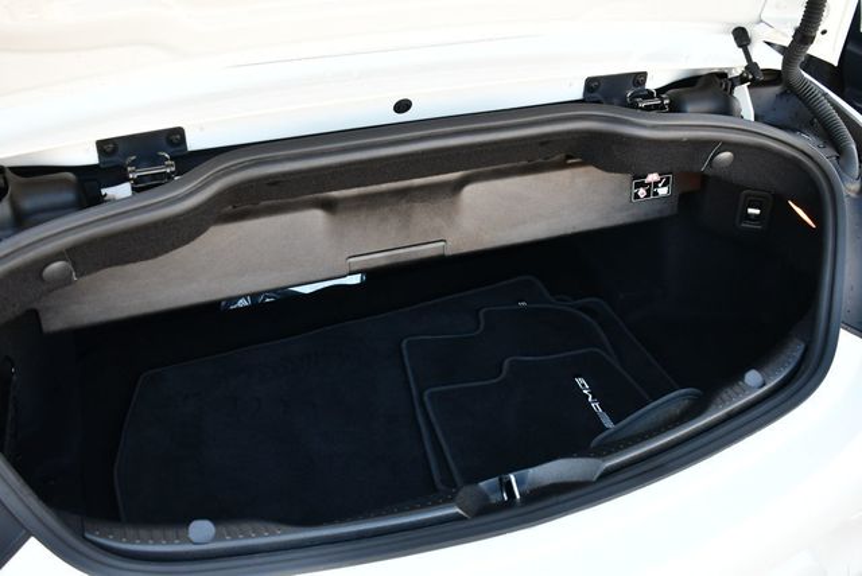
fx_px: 863
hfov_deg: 53.1
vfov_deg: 36.9
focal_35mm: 36
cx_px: 431
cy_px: 288
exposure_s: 1/250
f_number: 4
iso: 400
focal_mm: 18
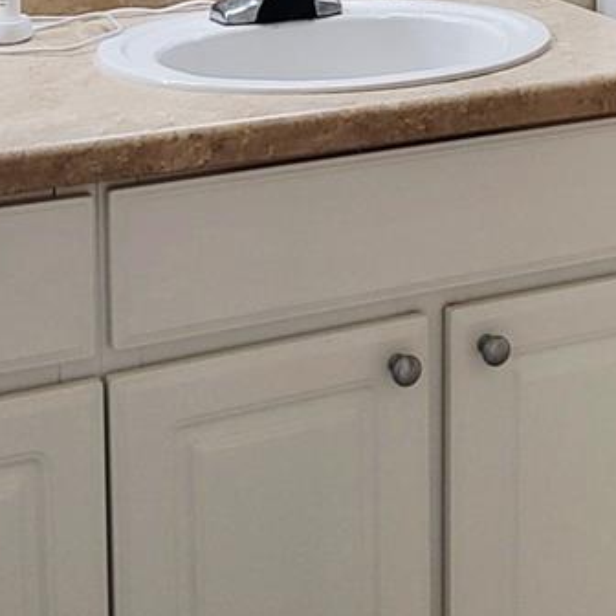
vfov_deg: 20.0
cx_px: 385
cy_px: -95
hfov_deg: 21.1
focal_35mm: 82
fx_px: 1651
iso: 160
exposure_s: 1/120
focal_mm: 5.4
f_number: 1.8
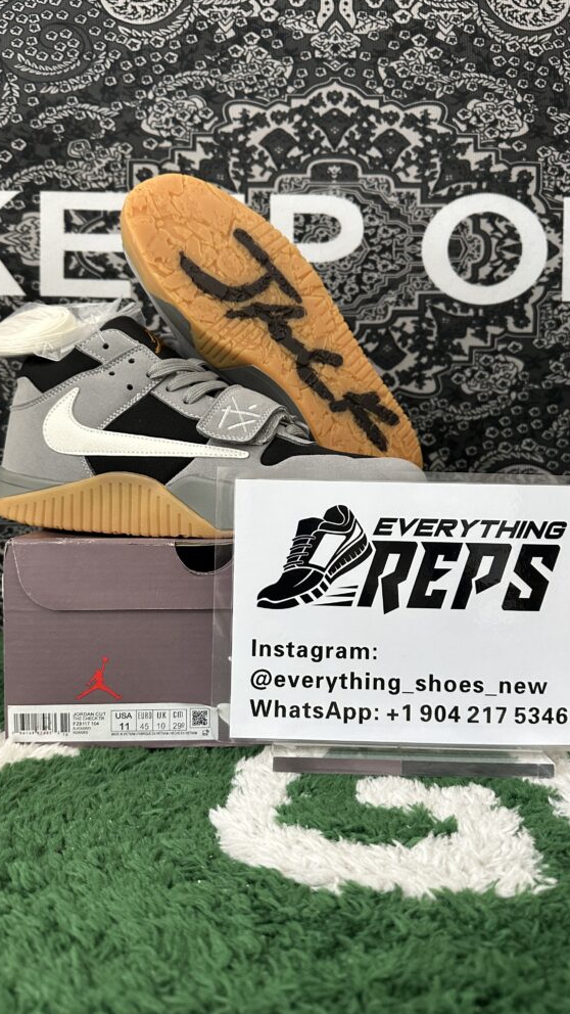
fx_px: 725
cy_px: 511
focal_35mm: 27
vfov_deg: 69.9
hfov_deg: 42.9
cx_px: 286
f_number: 1.78
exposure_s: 1/50
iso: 320
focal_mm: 6.86
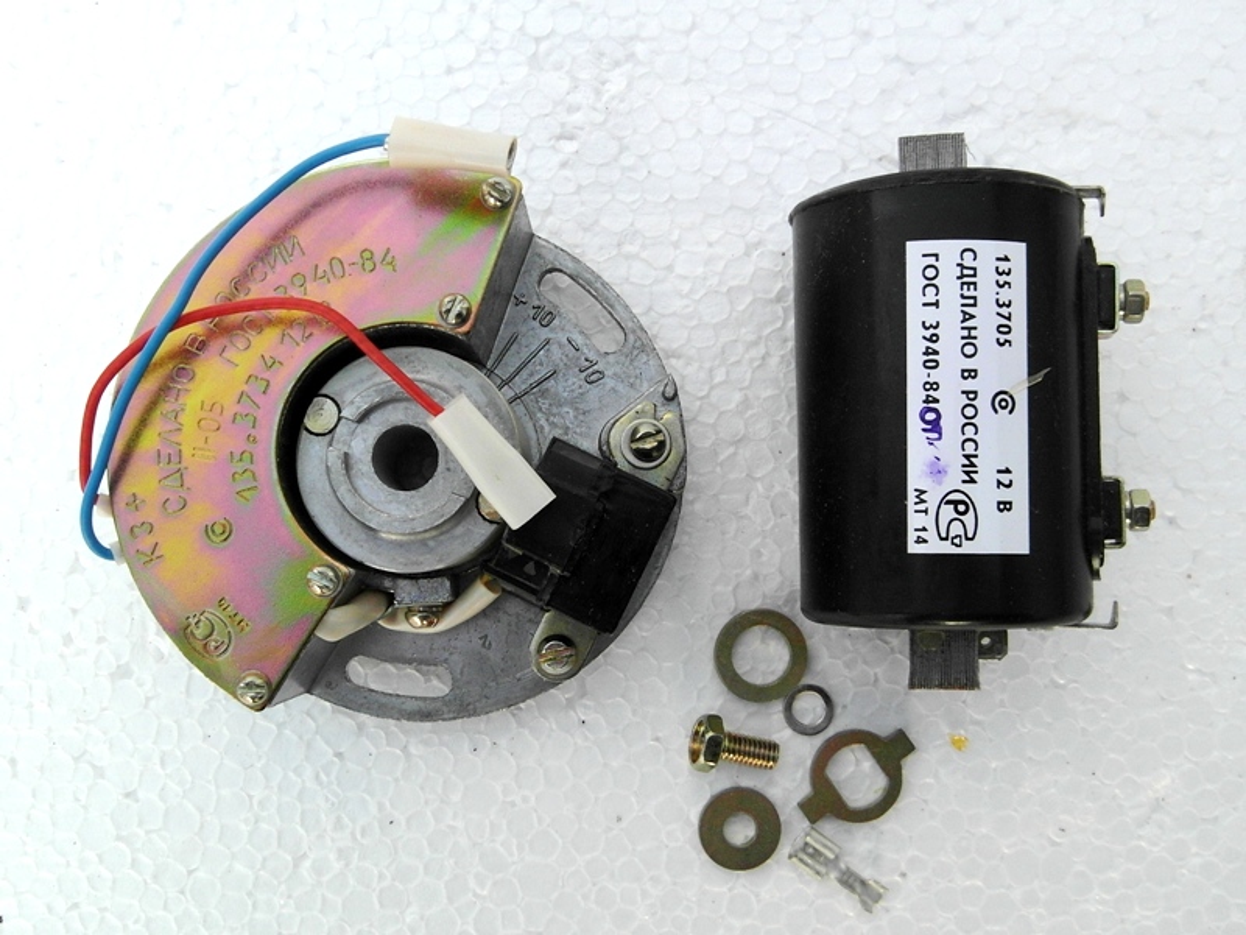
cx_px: 623
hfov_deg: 71.6
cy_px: 468
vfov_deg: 56.8
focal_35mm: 24
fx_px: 864
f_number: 4
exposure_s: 1/250
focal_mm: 4.4
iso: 100
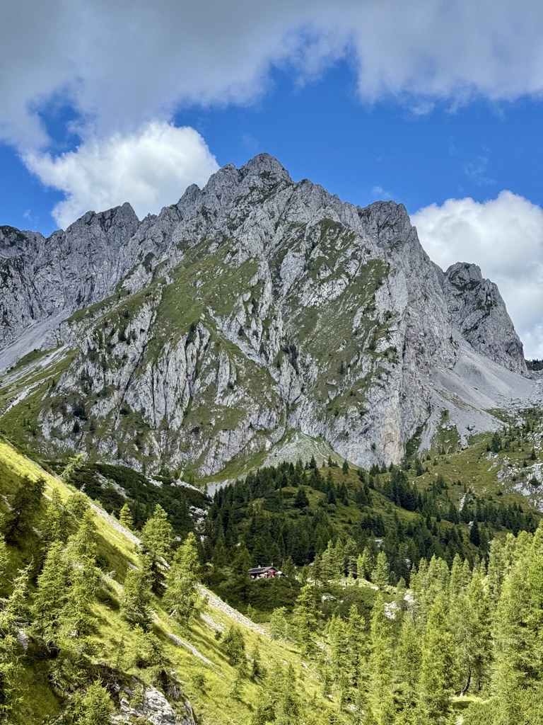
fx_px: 1004
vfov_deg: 39.7
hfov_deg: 30.3
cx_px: 272
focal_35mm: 48
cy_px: 362
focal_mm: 6.76
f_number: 1.78
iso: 80
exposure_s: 1/2273
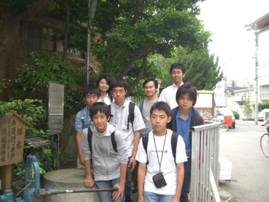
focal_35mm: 38
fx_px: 295
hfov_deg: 49.0
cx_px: 134
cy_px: 101
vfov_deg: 37.8
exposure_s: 1/160
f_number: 2.7
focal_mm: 6.2
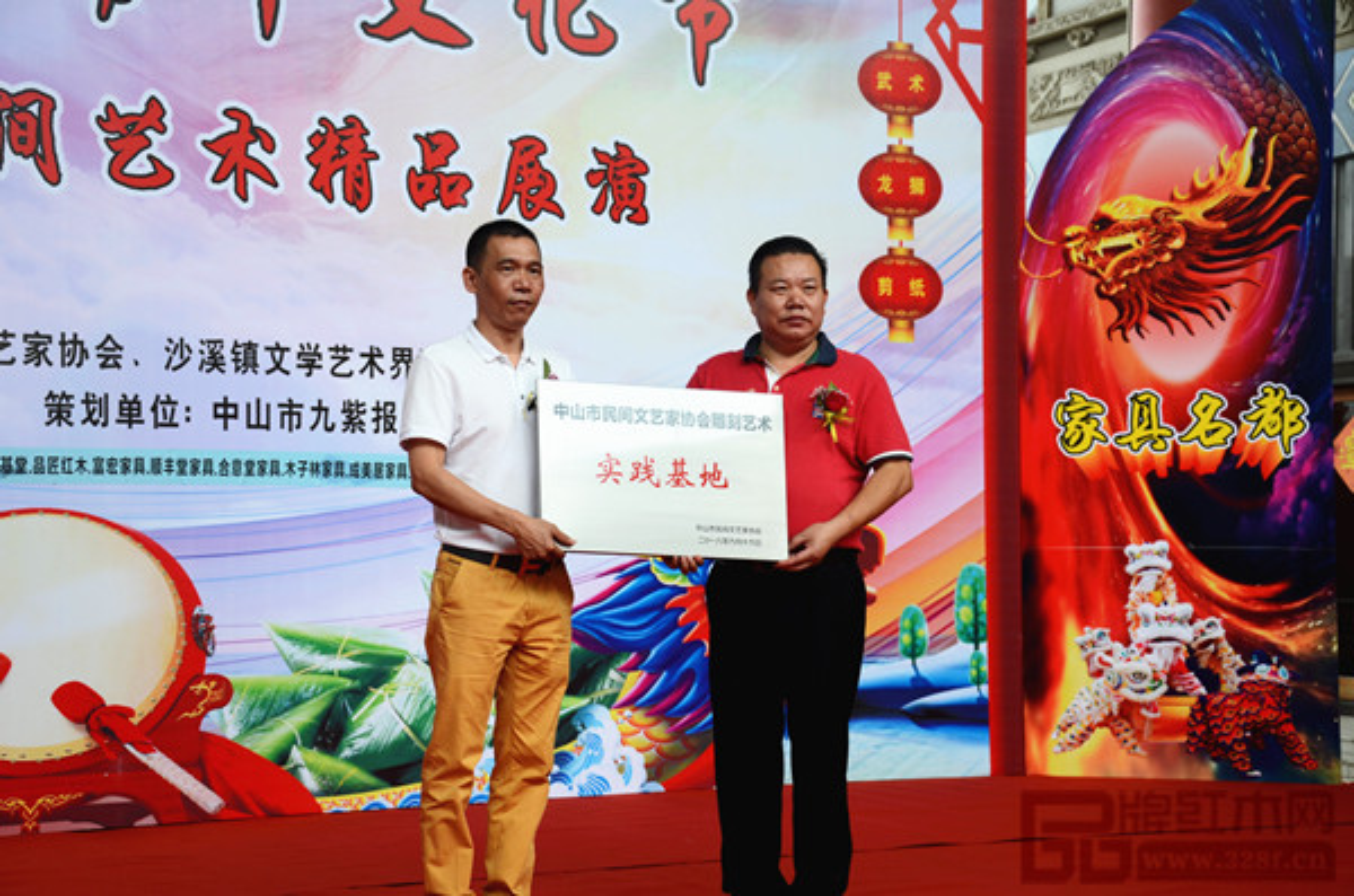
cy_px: 448
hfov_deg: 29.9
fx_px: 2533
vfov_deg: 20.1
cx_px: 677
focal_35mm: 68
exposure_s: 1/100
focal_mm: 45
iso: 100
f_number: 4.8
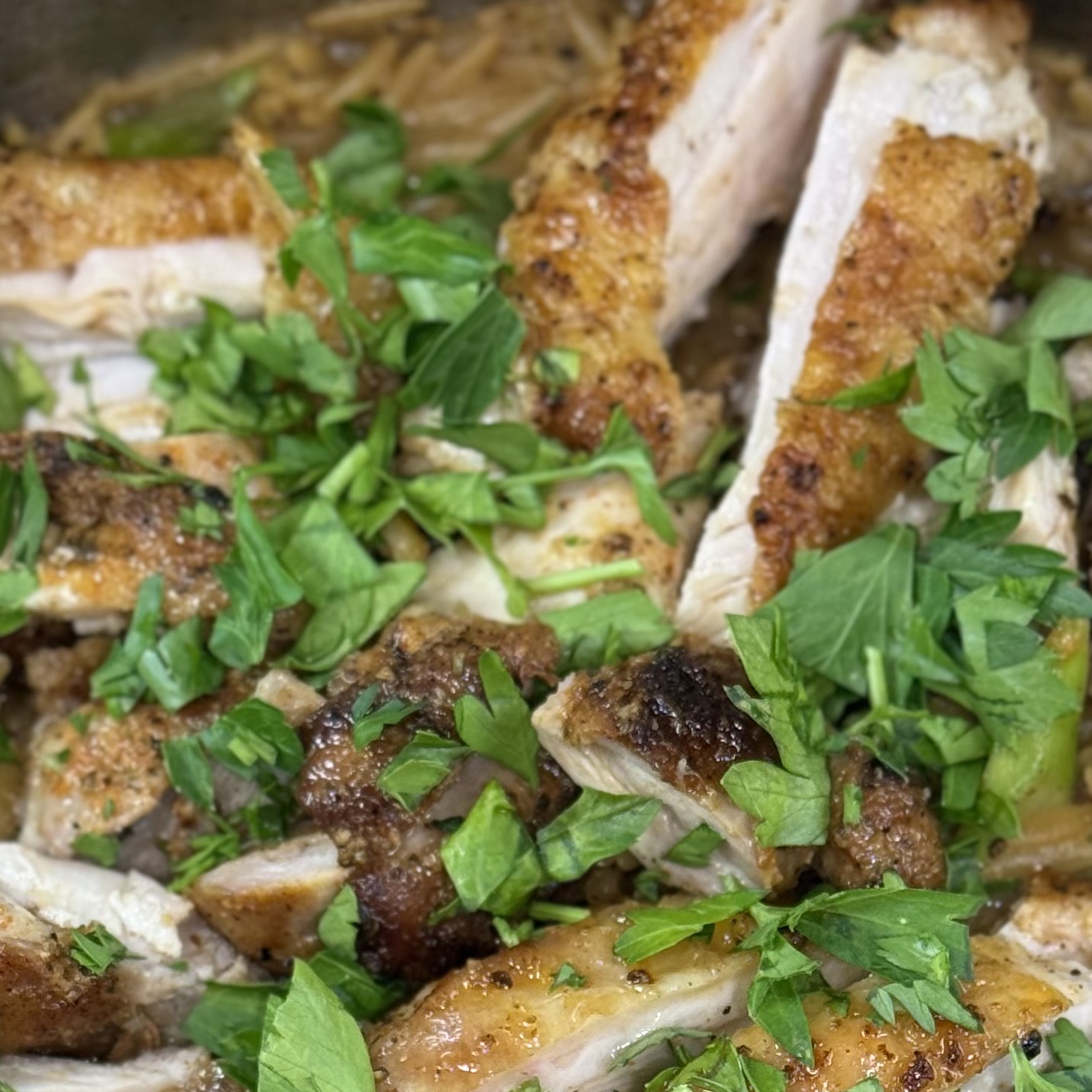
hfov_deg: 14.9
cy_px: 1233
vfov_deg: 14.5
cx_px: 620
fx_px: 4176
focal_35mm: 117
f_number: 1.78
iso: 125
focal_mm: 6.76
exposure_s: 1/60
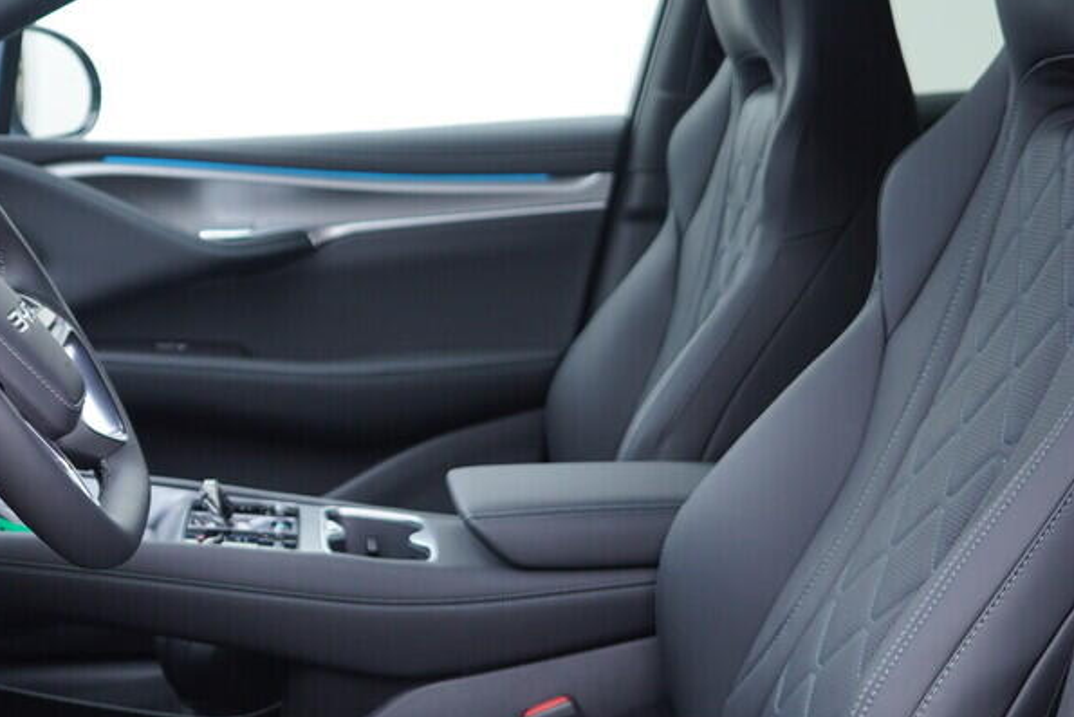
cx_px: 383
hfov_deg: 32.2
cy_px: 400
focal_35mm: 62
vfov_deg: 21.9
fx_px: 1850
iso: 160
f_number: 2.8
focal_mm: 24
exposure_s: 1/40
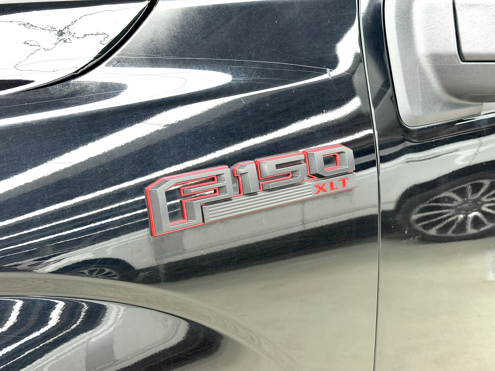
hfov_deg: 39.7
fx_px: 686
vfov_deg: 30.3
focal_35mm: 48
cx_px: 248
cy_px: 186
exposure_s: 1/100
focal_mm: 6.76
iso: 200
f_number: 1.78
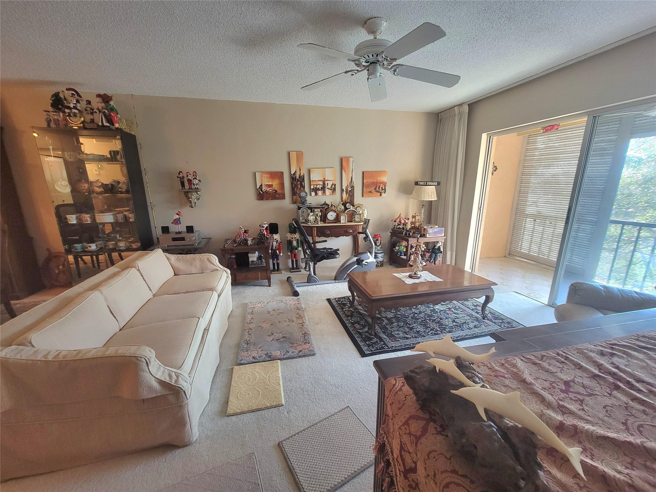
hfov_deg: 106.2
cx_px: 328
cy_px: 246
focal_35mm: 13
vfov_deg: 89.9
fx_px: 246
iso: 320
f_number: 2.2
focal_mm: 2.2
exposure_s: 1/40
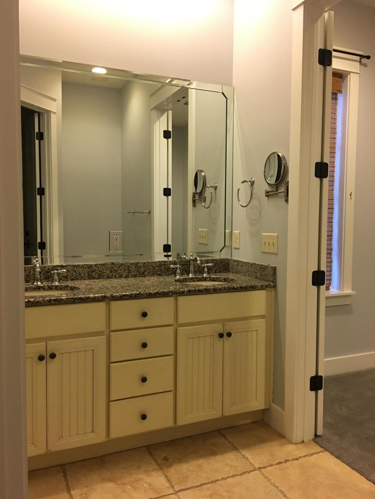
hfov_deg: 48.2
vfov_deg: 61.7
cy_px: 250
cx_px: 188
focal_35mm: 29
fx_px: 419
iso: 100
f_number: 2.2
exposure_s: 1/15
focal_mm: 4.15
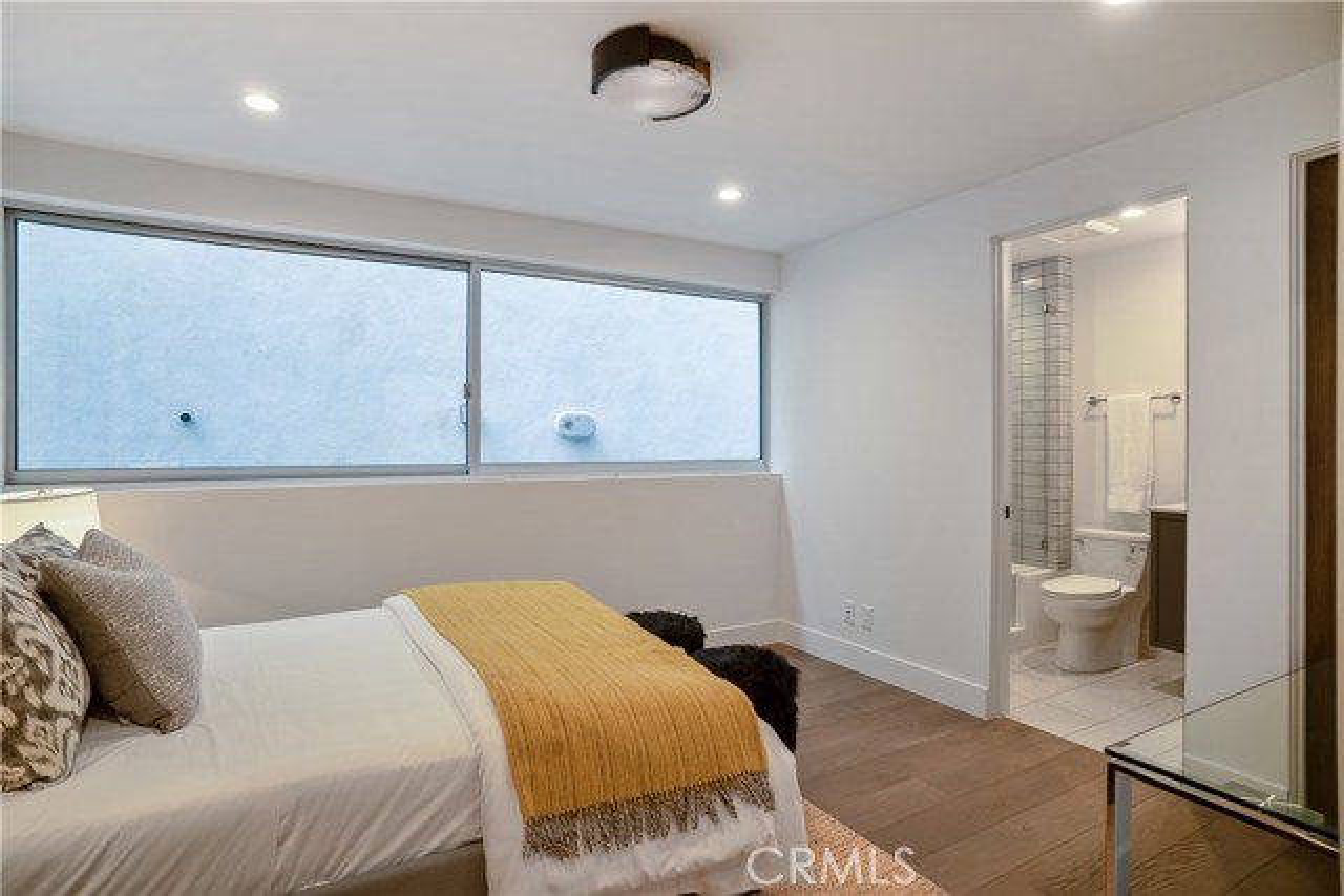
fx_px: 672
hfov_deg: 90.0
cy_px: 448
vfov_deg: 67.4
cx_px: 672
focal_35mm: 18
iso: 125
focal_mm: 18
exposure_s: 1/40
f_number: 8
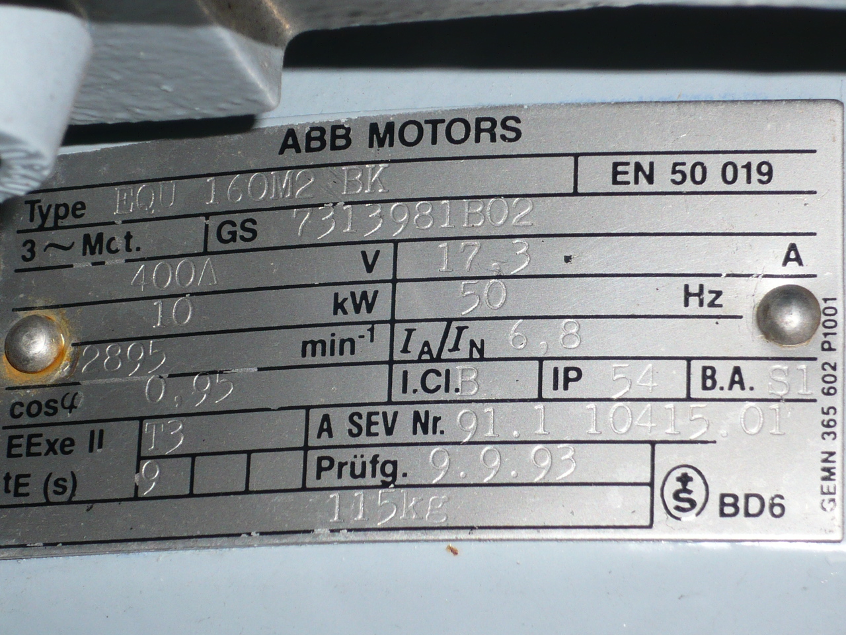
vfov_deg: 10.0
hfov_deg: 13.3
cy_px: 318
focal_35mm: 149
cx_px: 423
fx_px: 3641
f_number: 5.6
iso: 100
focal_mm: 16.4
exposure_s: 1/30
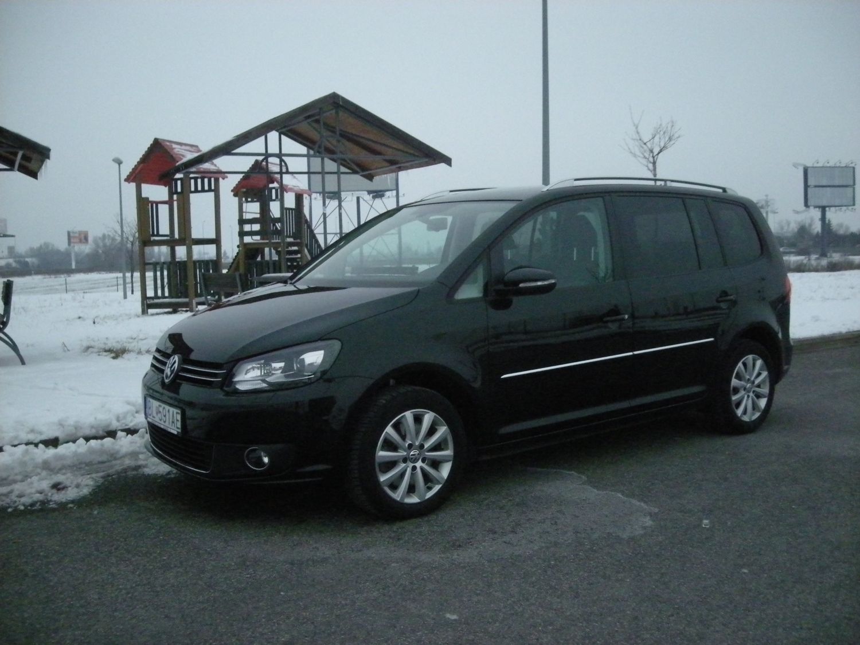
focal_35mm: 35
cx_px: 430
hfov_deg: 52.6
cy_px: 322
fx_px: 870
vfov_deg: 40.7
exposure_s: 1/980
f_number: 5.7
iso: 800
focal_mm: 5.7
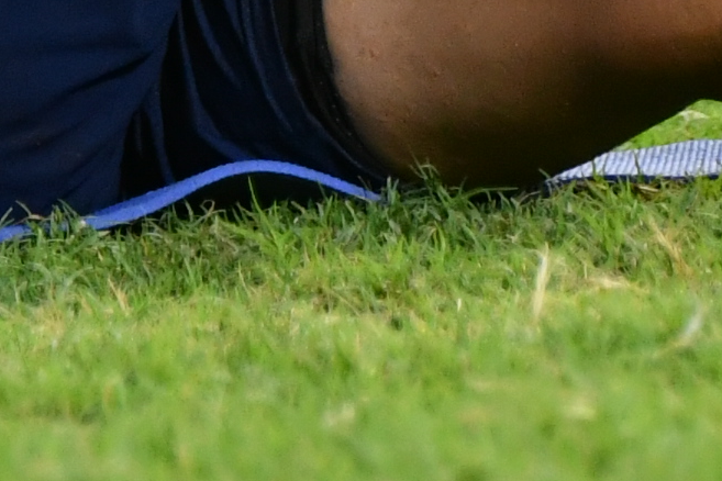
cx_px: 389
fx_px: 27654
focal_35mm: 1379
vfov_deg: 1.0
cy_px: -935
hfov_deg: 1.5
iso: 1600
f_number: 2.8
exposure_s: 1/640
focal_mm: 145
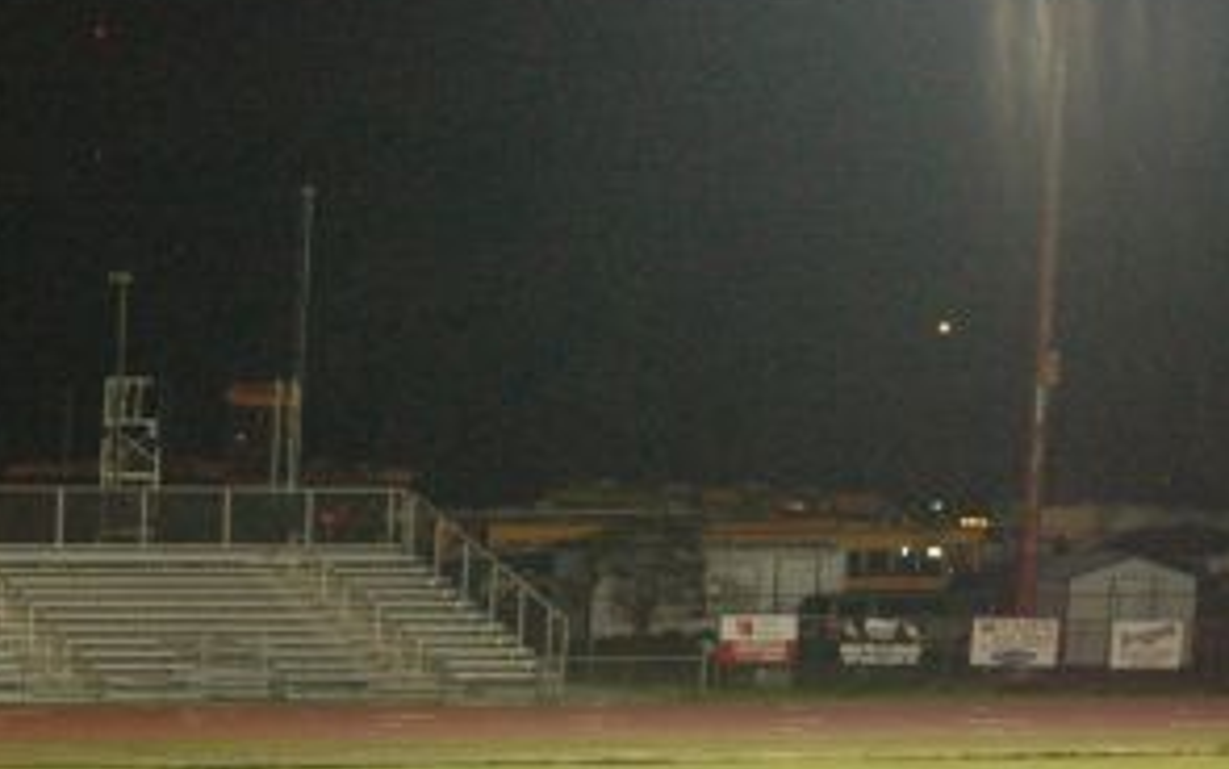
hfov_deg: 11.7
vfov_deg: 7.6
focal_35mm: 170
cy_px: 1225
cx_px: -702
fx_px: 5696
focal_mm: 32
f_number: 2.8
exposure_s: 1/60
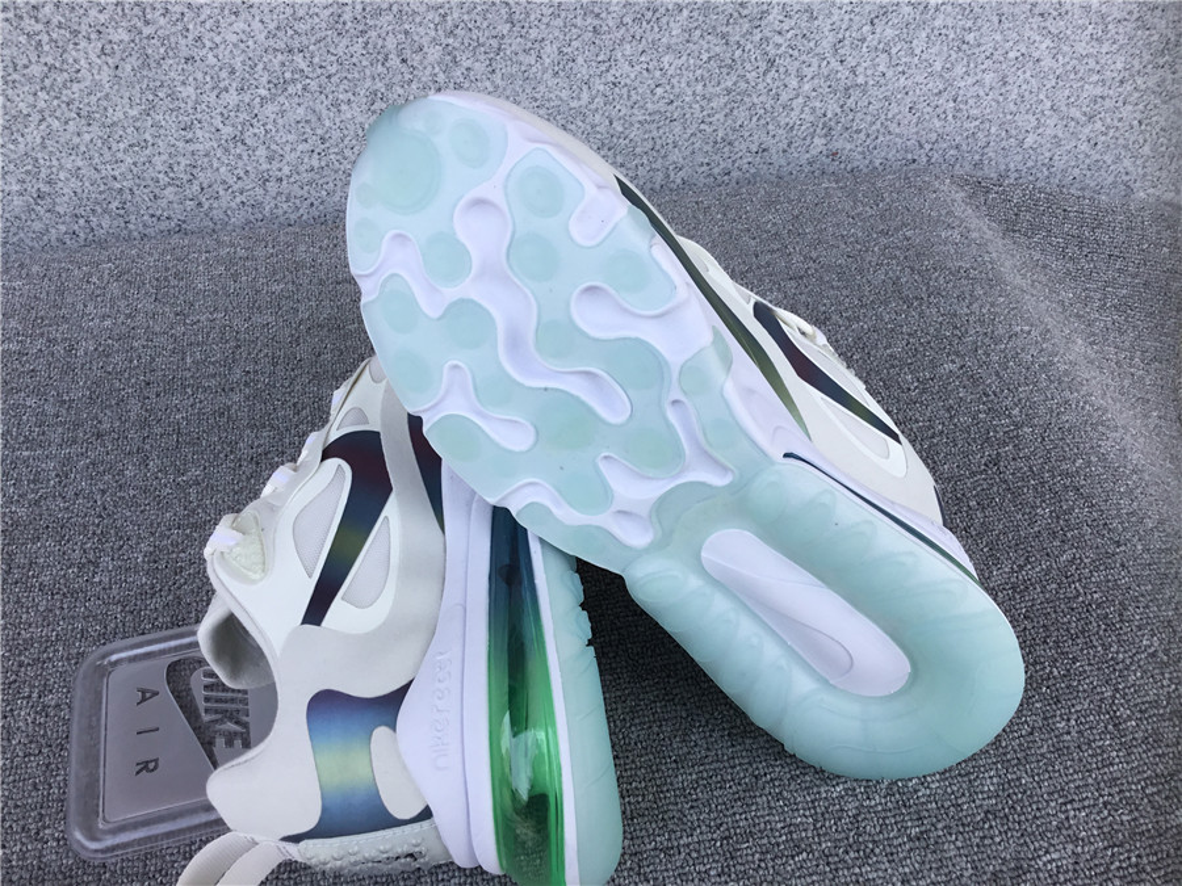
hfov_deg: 58.4
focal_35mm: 31
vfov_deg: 45.4
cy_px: 443
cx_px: 591
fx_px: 1059
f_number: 2.4
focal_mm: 3.3
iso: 25
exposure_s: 1/321
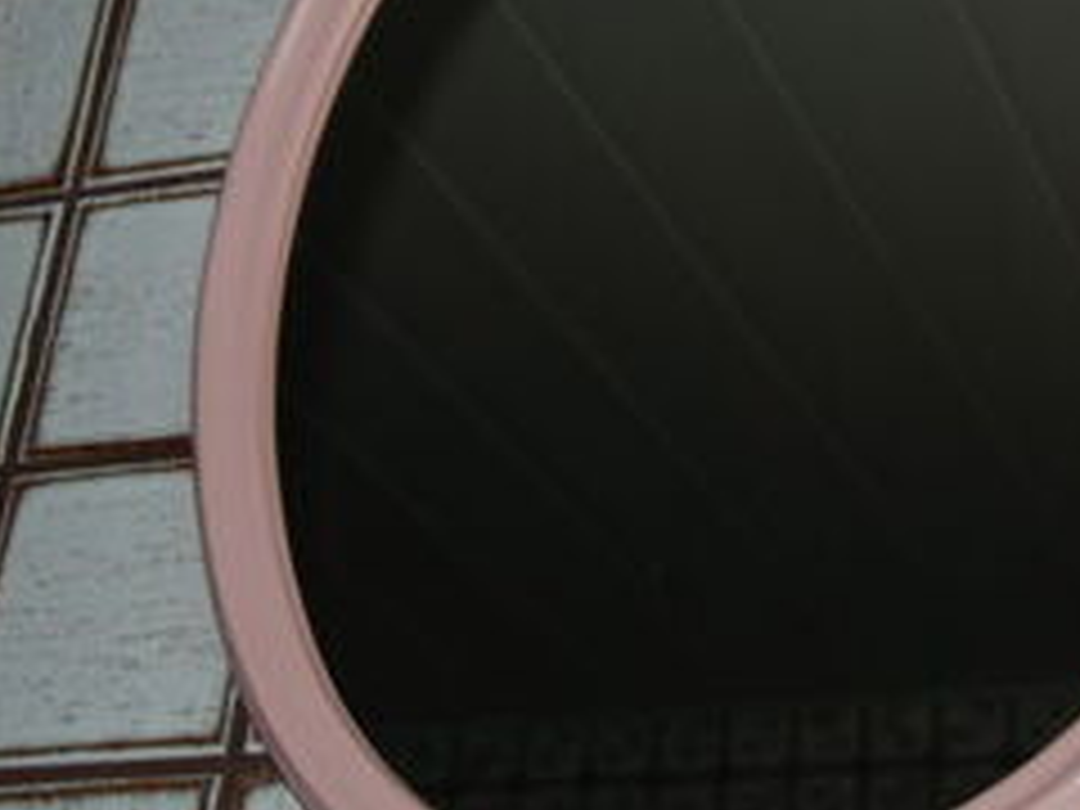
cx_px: 778
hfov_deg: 23.9
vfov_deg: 18.1
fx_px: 2527
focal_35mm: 81
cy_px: 207
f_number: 4
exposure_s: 1/60
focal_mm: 28
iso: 200
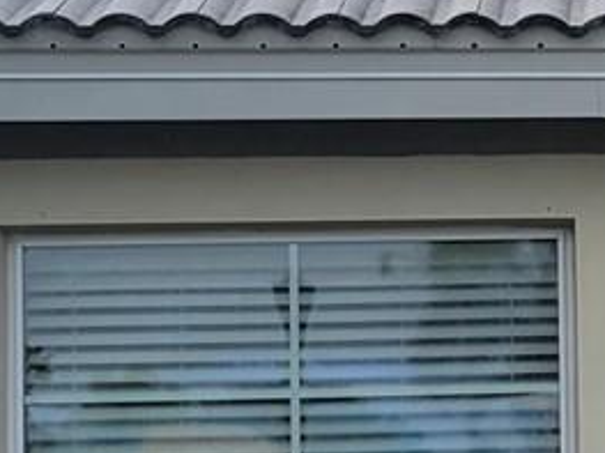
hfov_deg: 11.8
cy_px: 281
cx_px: 971
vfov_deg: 9.4
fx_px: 2760
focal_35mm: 158
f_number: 1.8
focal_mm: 5.4
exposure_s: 1/1951
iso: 40
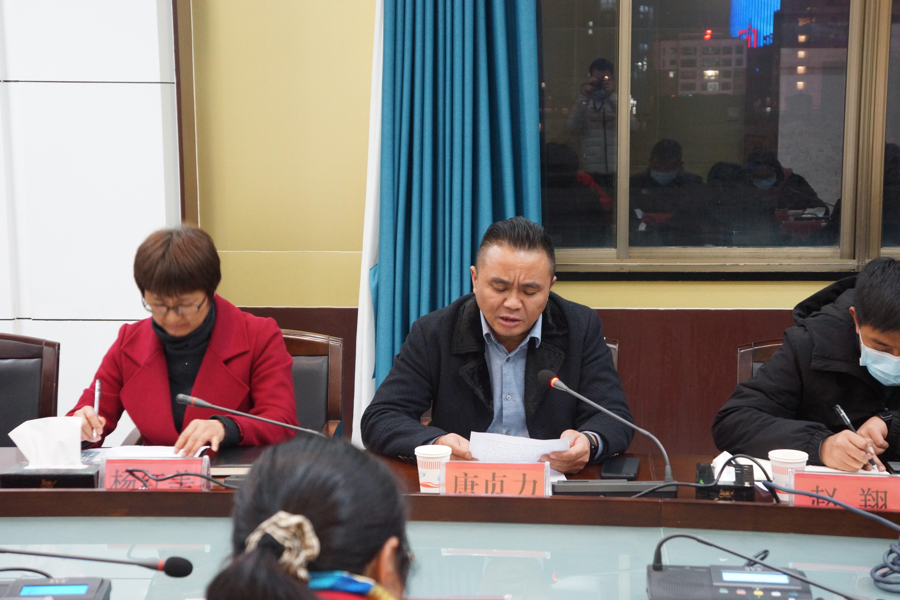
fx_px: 1650
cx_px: 450
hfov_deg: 30.5
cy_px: 300
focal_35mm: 66
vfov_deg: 20.6
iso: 1600
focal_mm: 44
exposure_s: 1/15
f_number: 4.5
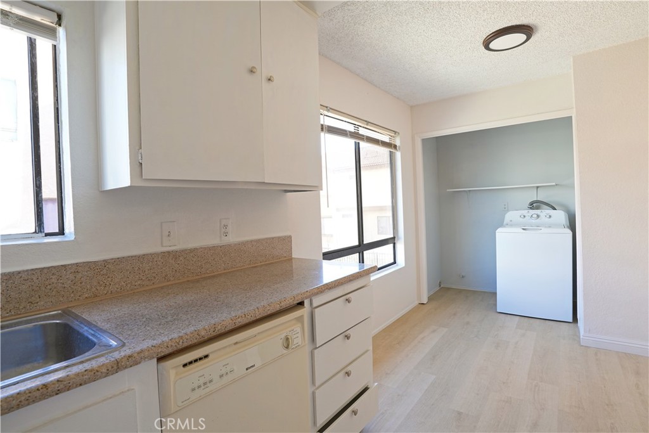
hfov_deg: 96.7
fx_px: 288
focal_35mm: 16
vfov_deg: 73.8
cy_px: 216
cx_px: 324
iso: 100
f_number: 8
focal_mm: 16
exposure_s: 1/6
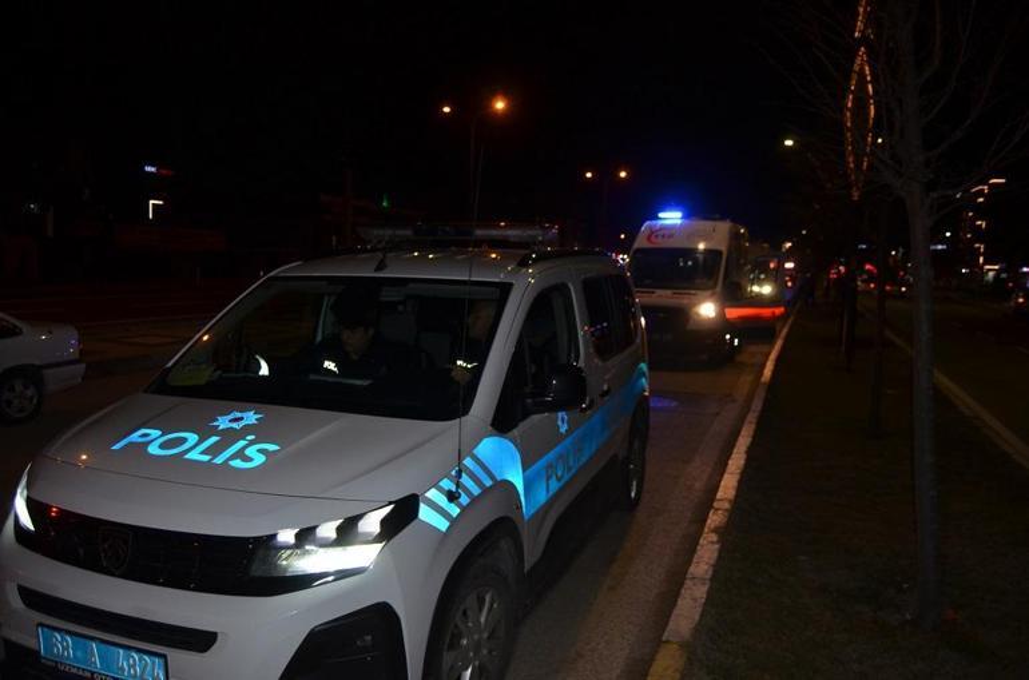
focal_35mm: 27
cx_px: 514
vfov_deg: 47.7
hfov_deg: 67.5
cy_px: 340
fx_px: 770
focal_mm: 18
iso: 400
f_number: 3.5
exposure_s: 1/100
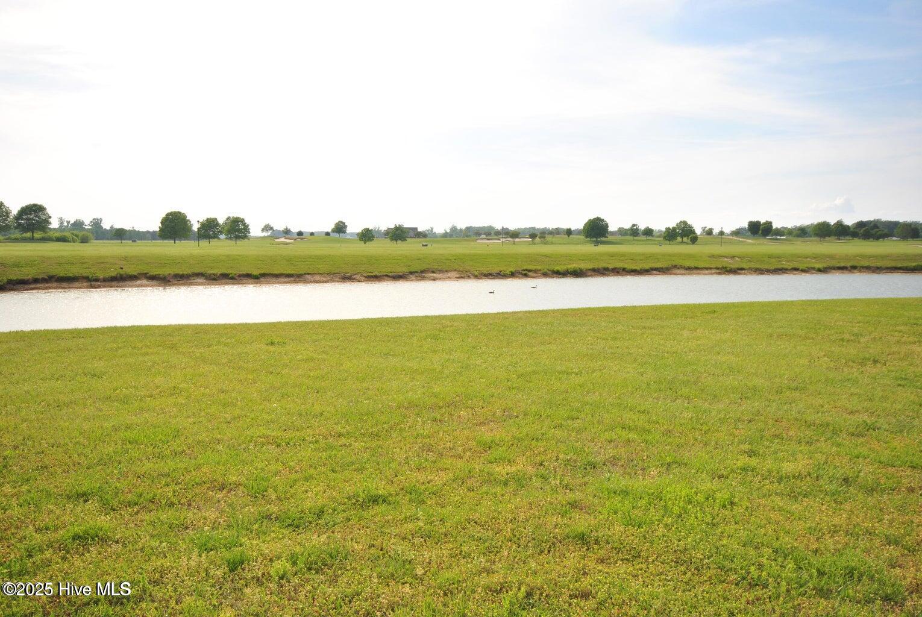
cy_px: 308
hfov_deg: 61.9
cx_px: 461
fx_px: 769
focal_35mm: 30
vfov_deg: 43.7
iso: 160
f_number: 10
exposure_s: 1/250
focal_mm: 20
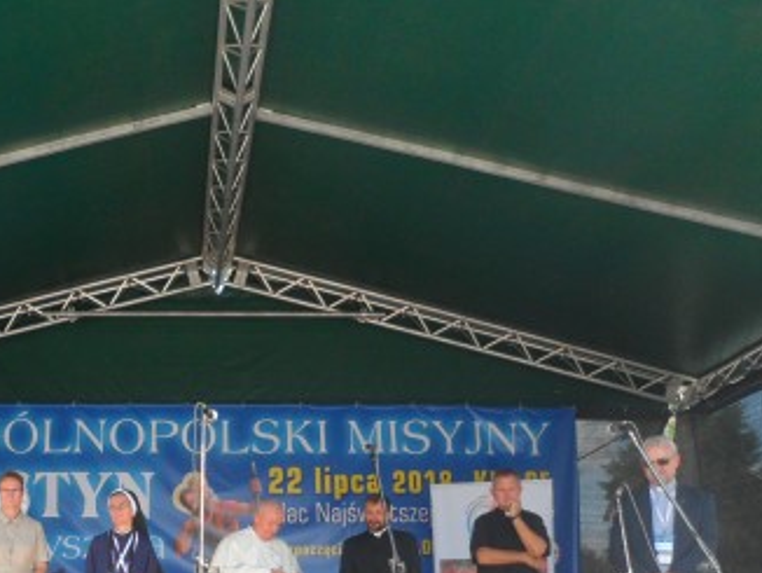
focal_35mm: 51
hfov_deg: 36.5
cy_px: 522
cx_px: 180
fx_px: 1123
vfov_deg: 27.5
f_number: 3.3
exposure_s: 1/350
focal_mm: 4.9
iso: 80
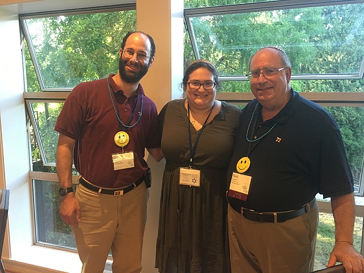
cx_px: 182
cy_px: 136
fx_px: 305
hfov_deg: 61.7
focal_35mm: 29
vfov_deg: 48.2
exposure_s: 1/15
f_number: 2.2
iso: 50
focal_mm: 4.15
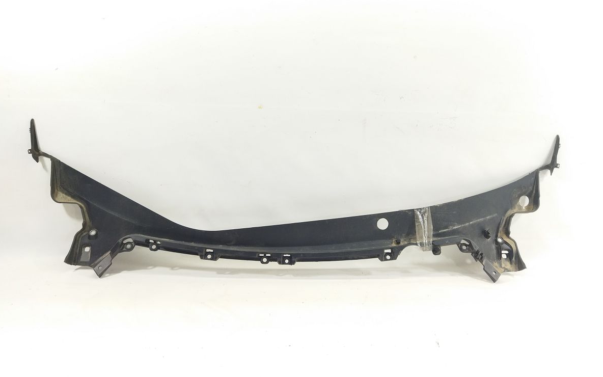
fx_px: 477
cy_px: 185
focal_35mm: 29
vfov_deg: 43.1
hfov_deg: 64.6
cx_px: 301
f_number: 1.79
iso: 156
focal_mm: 4.71
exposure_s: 1/100
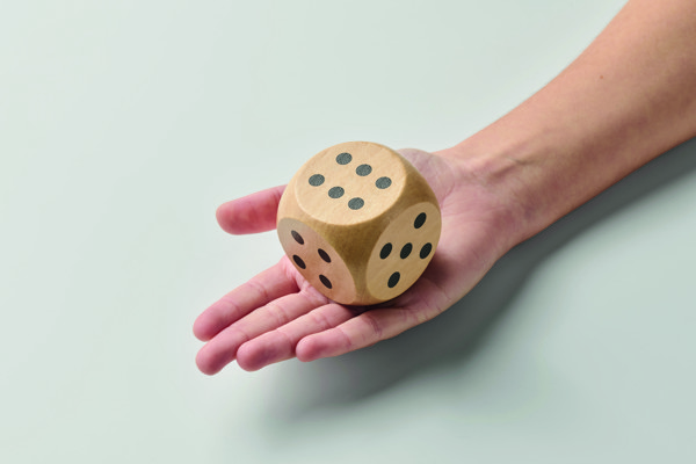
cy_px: 232
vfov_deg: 13.0
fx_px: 2030
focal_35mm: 105
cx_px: 348
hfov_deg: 19.5
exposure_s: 1/125
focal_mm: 105
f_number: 18
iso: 100
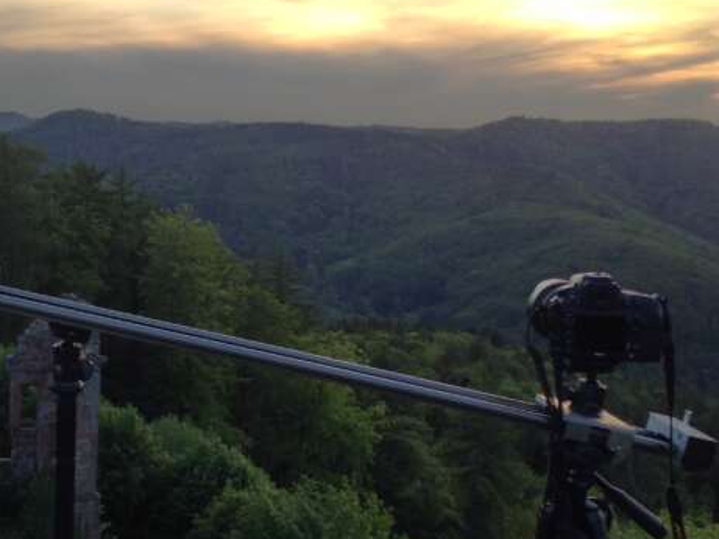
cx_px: 148
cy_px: 181
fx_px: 1143
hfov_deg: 33.9
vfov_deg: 26.4
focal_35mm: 55
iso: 64
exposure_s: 1/60
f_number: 2.4
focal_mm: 4.12
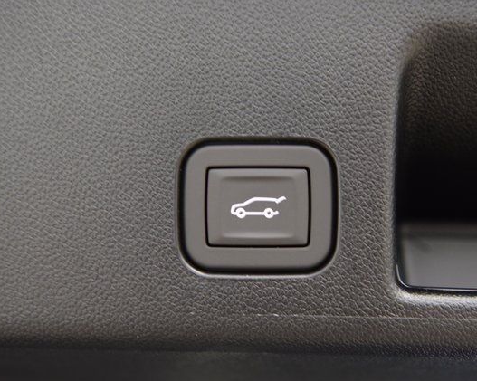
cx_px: 253
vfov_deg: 23.5
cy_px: 192
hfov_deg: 29.1
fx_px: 917
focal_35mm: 65
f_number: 2.8
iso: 1600
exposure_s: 1/25
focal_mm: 38
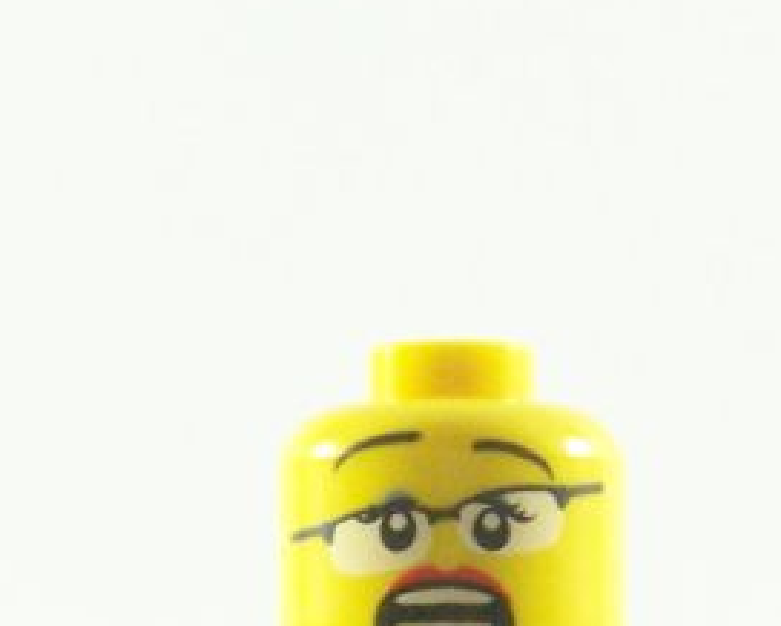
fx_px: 7980
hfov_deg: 5.6
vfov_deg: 4.5
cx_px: 477
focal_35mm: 345
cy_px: 882
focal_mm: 15.6
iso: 400
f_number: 4
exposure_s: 1/60
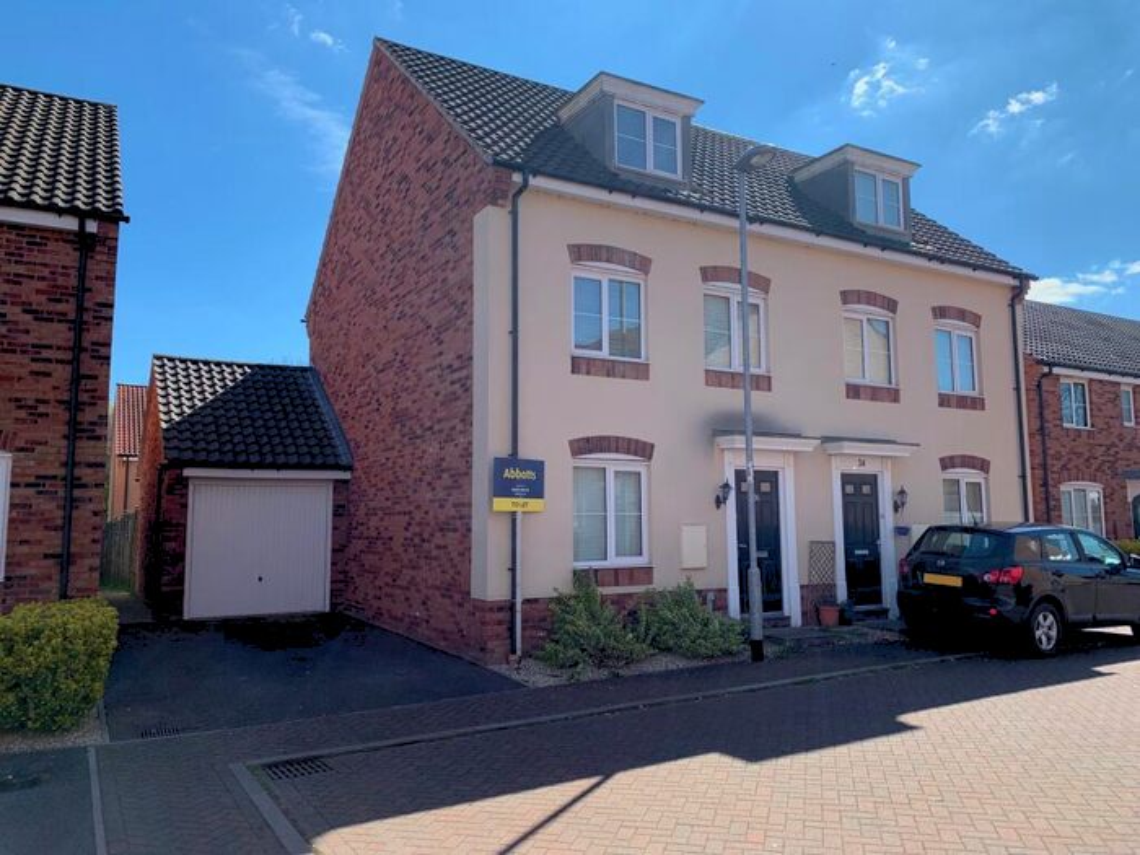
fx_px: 856
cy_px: 428
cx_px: 570
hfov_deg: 67.3
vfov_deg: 53.1
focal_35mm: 26
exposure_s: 1/1427
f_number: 1.8
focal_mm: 4.25
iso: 25
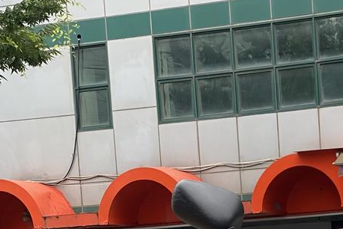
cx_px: 338
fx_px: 1440
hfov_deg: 13.4
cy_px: 410
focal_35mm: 151
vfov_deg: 8.7
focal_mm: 6
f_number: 2
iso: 20
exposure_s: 1/256
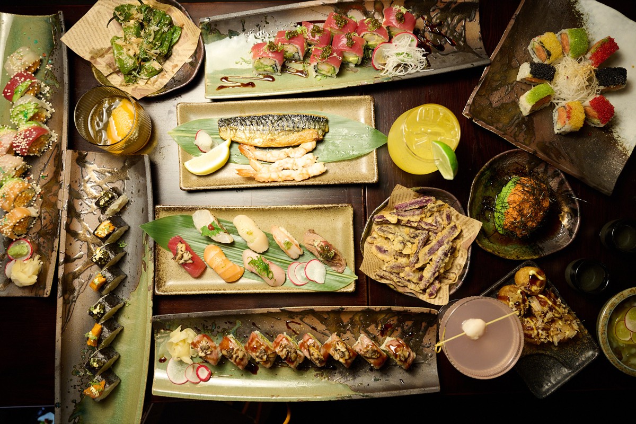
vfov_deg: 45.0
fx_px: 512
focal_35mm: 29
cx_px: 318
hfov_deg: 63.7
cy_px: 212
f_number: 2.8
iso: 1600
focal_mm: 29
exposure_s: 1/200
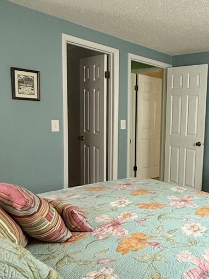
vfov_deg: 55.2
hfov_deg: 39.0
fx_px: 266
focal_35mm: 33
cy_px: 157
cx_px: 199
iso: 500
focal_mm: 2.22
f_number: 2.2
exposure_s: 1/60
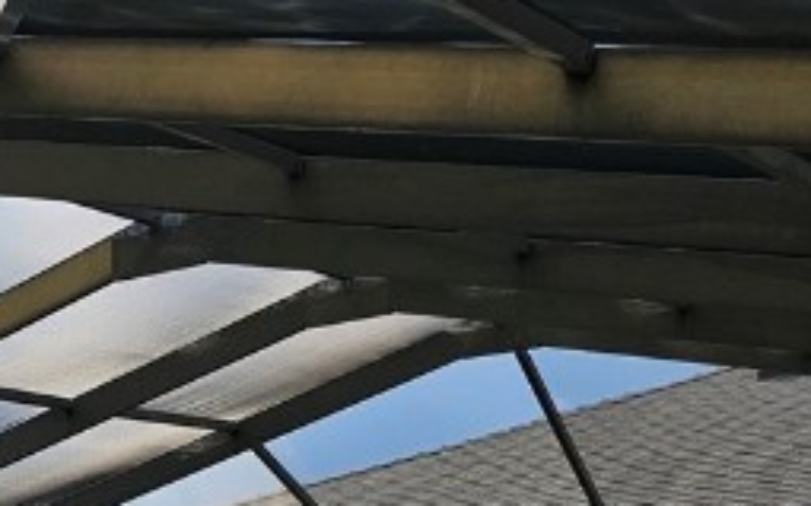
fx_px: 2165
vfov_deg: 11.8
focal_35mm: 98
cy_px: 1053
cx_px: -296
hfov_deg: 19.3
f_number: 1.7
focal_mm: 6.3
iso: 10
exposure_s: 1/535
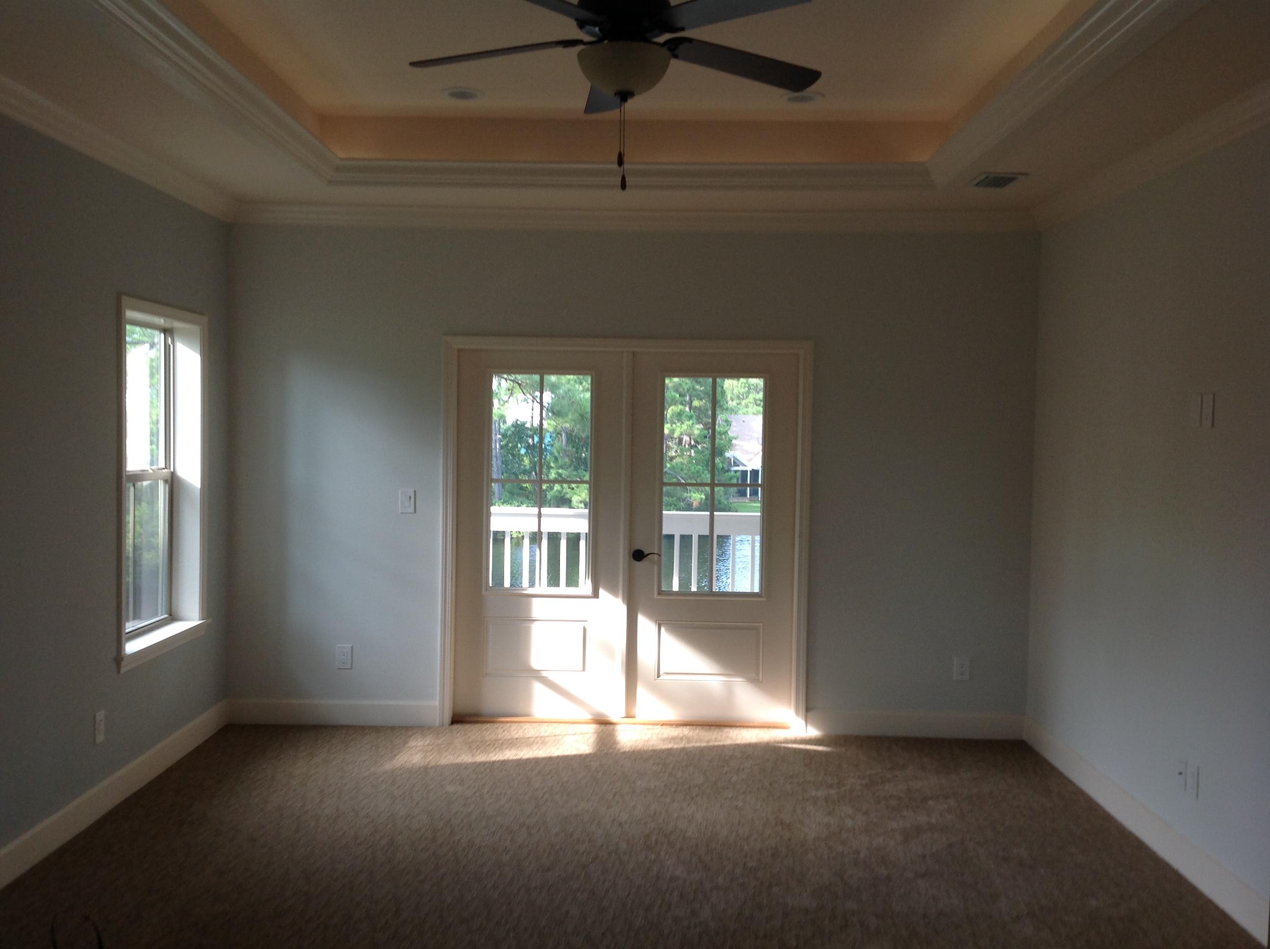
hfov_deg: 52.7
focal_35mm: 35
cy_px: 474
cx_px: 635
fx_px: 1282
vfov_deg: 40.6
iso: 50
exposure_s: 1/60
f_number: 2.4
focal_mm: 4.28
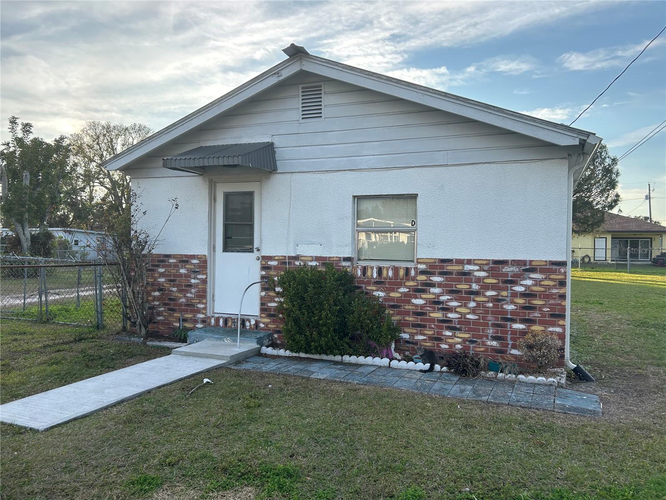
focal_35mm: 26
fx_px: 500
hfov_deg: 67.3
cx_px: 333
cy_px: 250
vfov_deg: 53.1
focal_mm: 5.7
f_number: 1.5
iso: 50
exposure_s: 1/1395
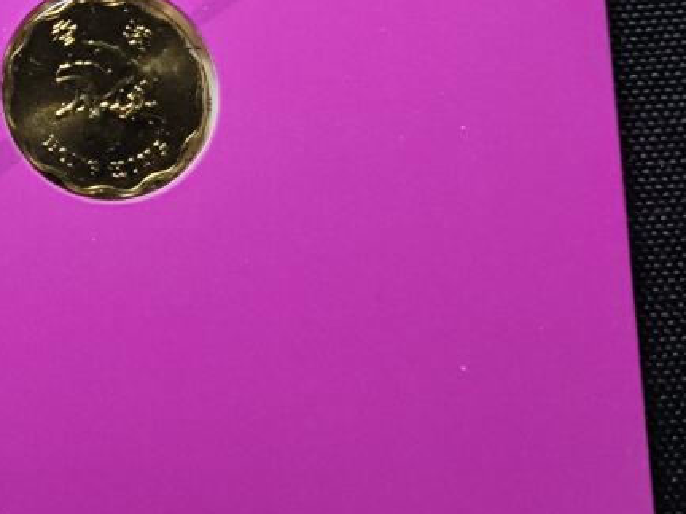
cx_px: -237
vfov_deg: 18.0
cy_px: -95
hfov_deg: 22.1
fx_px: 1545
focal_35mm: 78
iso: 50
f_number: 1.6
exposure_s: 1/114
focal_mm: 5.84
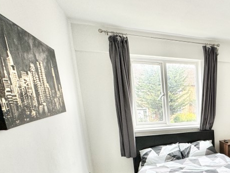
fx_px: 206
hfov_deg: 49.0
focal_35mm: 31
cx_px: 224
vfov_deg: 42.6
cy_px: 147
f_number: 2.2
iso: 160
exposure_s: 1/99
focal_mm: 2.22
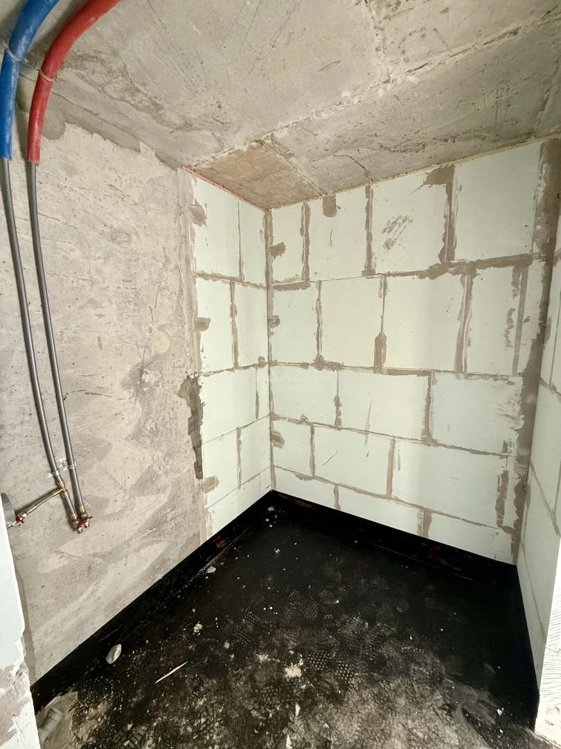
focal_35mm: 14
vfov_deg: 102.1
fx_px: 303
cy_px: 374
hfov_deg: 85.7
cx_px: 280
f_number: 2.2
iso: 250
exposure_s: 1/99
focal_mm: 2.22
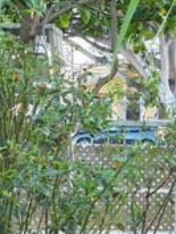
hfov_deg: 17.3
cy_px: 178
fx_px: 562
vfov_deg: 23.3
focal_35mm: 83
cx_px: 185
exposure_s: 1/180
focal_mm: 6.3
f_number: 1.7
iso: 100
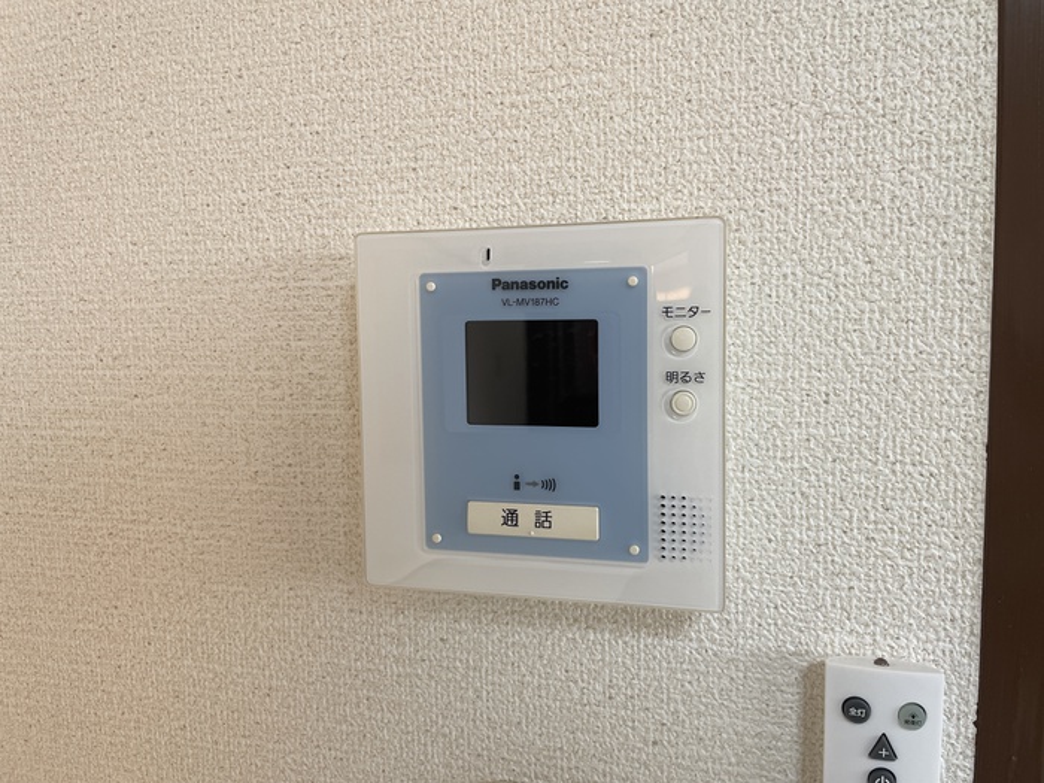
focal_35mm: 26
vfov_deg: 53.1
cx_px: 522
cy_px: 392
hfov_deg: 67.3
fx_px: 784
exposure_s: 1/121
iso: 64
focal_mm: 4.2
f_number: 1.6
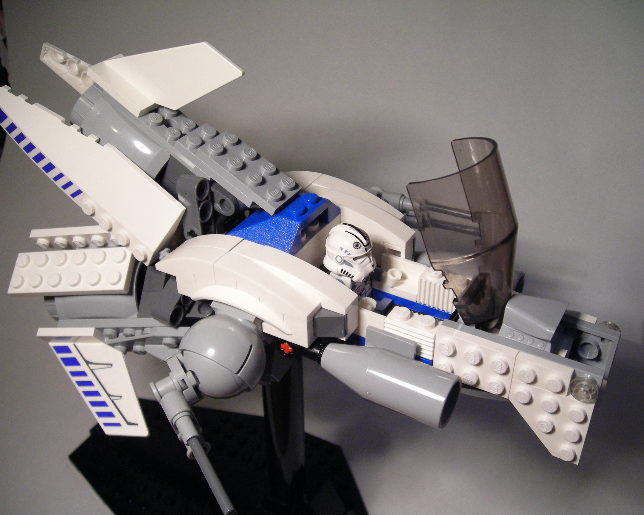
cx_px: 341
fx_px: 762
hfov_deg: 45.8
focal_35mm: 40
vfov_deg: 37.3
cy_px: 259
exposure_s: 1/24.5
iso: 200
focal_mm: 6.3
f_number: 3.2
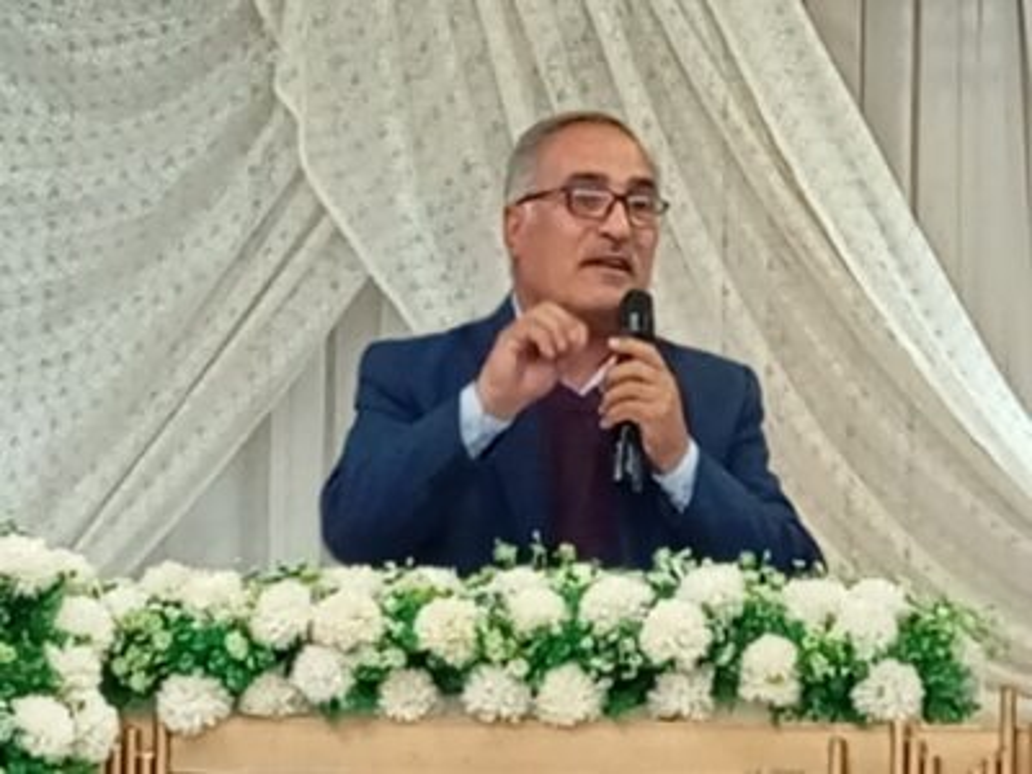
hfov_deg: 17.4
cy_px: 387
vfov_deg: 13.1
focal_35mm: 113
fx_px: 3369
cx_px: 516
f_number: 1.8
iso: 925
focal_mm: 4.22
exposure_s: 1/33.3
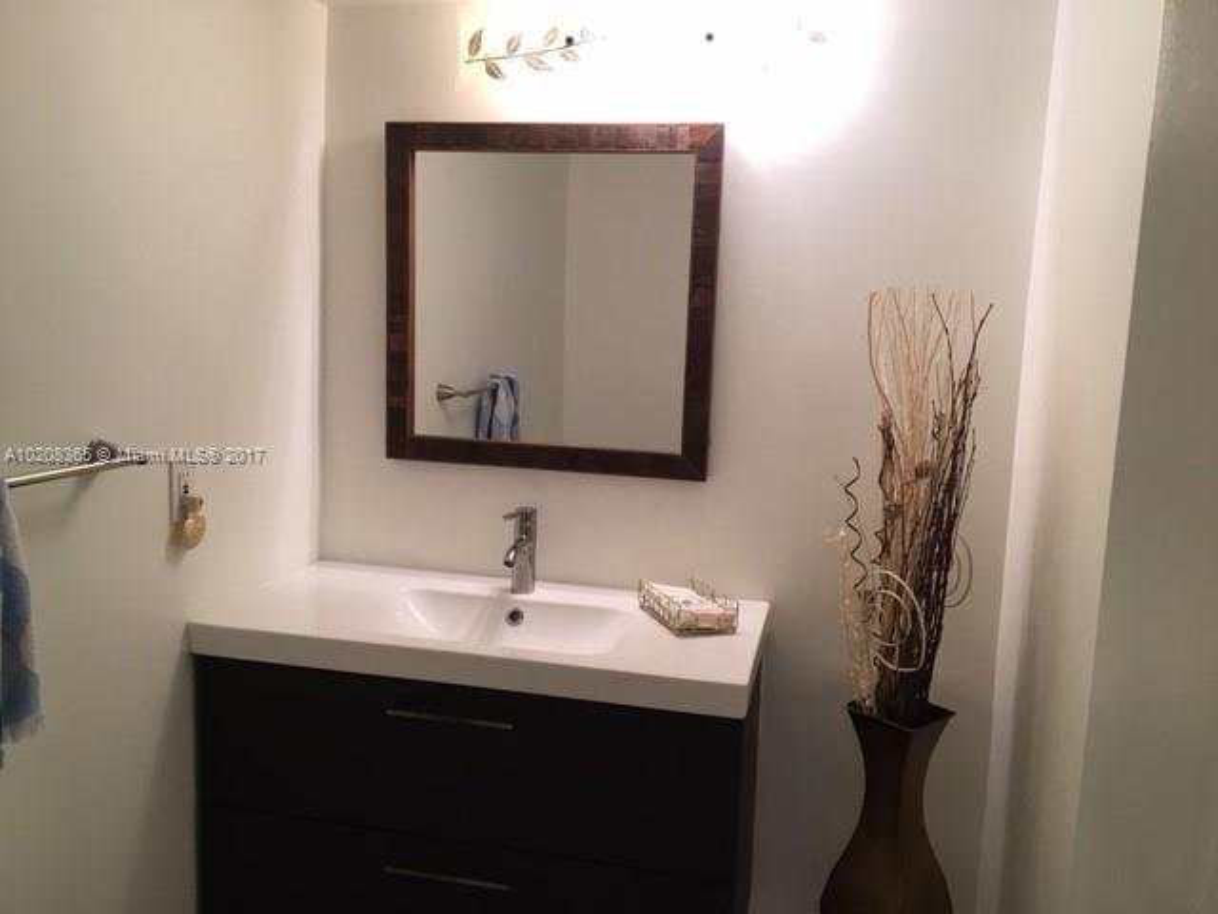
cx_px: 609
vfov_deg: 48.2
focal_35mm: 29
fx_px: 1020
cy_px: 457
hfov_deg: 61.7
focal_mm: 4.15
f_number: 2.2
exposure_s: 1/30
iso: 25
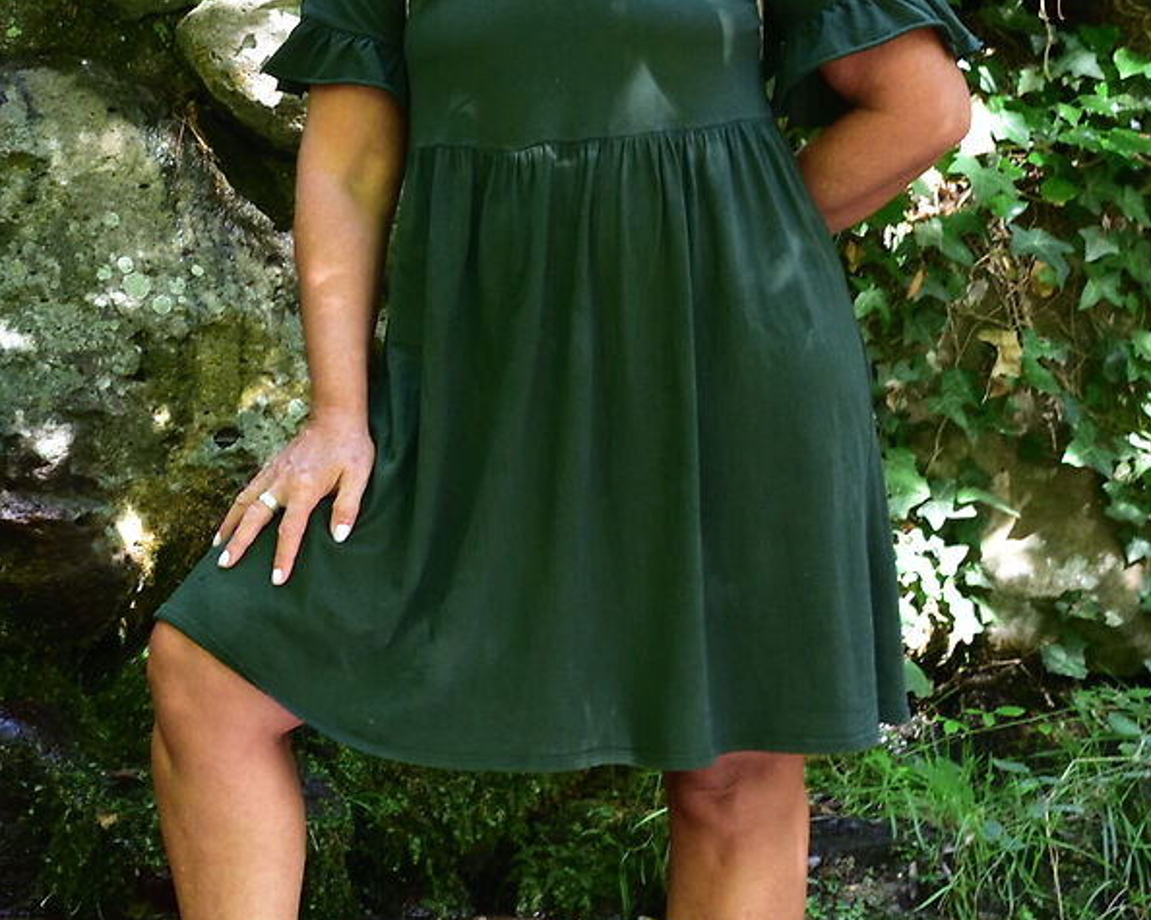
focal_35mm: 129
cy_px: 31
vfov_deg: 11.8
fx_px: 4394
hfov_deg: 14.4
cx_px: -312
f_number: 8
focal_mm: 34
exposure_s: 1/20
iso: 1000
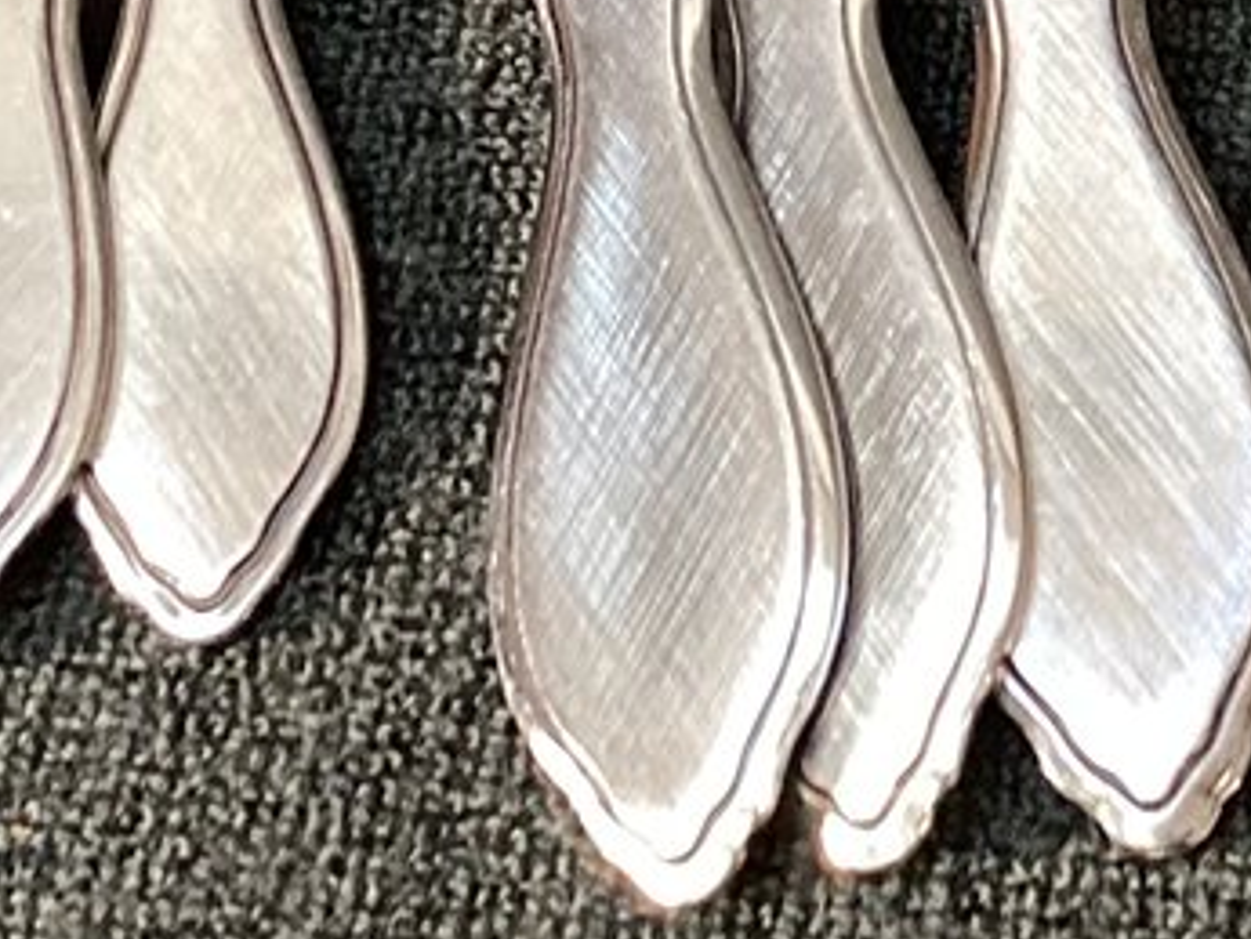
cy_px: -611
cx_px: 1285
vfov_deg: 10.4
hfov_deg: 14.3
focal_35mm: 136
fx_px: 4917
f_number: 2.4
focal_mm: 3.3
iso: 200
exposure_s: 1/60
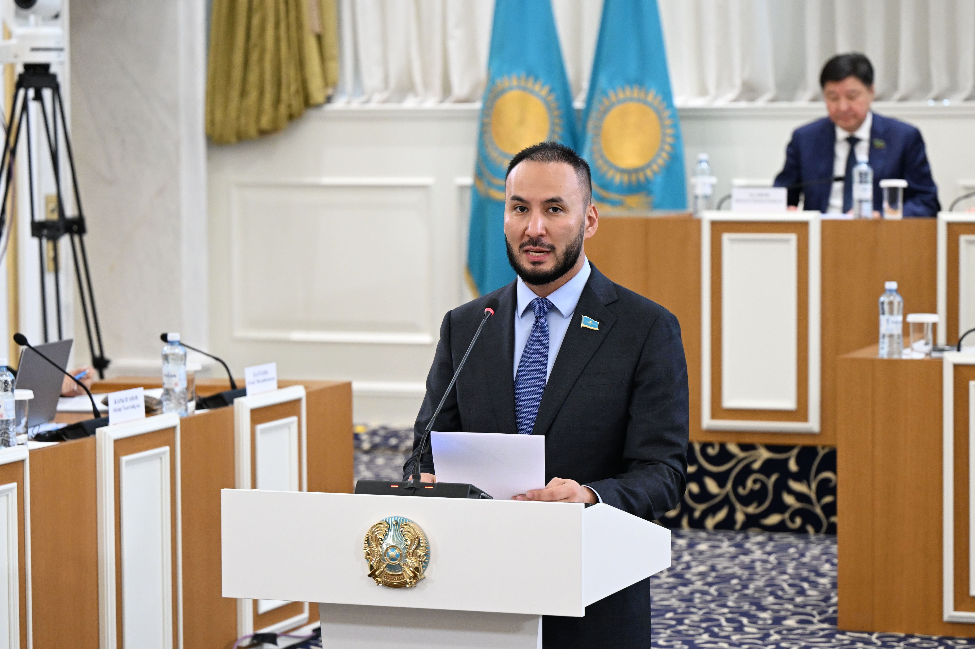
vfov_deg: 11.9
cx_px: 488
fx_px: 3114
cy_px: 324
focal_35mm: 115
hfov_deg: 17.8
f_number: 2.8
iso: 2000
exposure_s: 1/400
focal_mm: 77
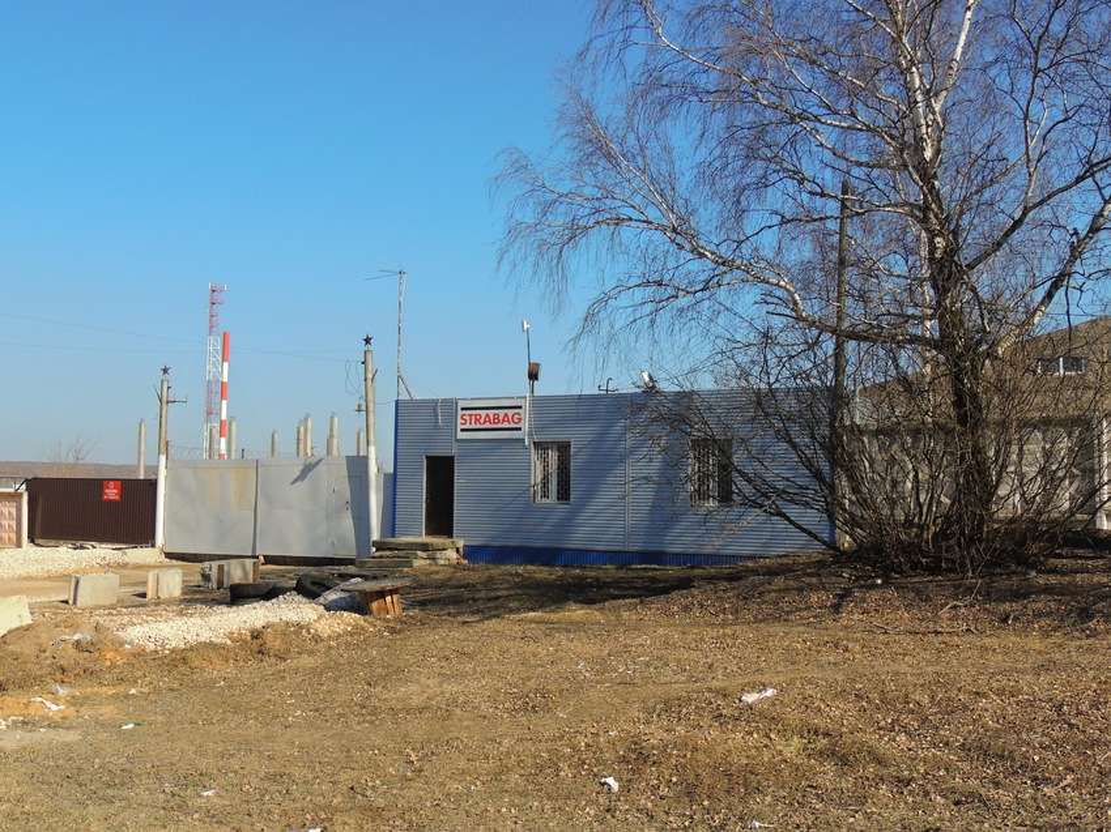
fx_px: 1123
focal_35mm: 35
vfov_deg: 40.7
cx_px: 556
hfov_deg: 52.6
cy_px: 416
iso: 400
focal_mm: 6.2
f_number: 5.1
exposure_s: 1/2000
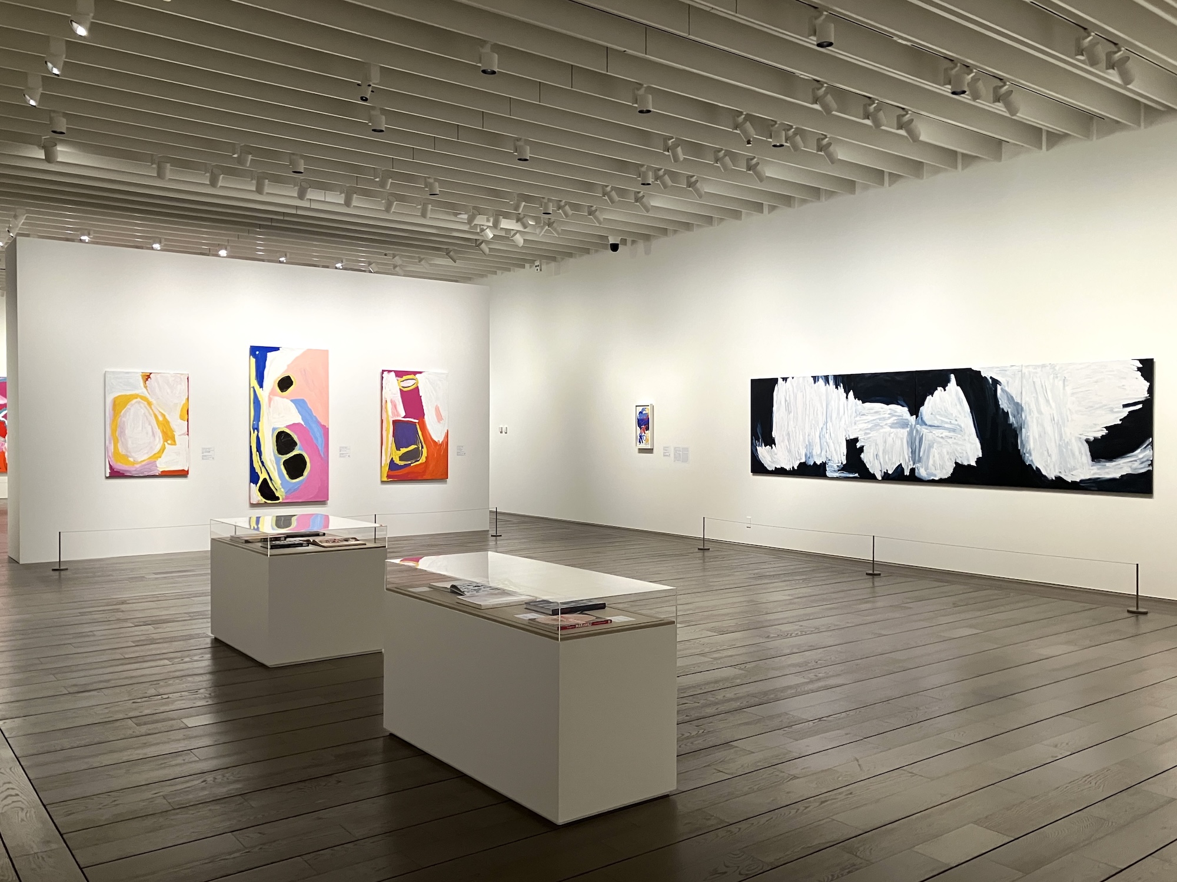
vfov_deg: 49.7
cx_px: 588
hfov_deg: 63.4
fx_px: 952
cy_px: 441
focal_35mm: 28
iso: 200
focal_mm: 3.99
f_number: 1.8
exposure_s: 1/50
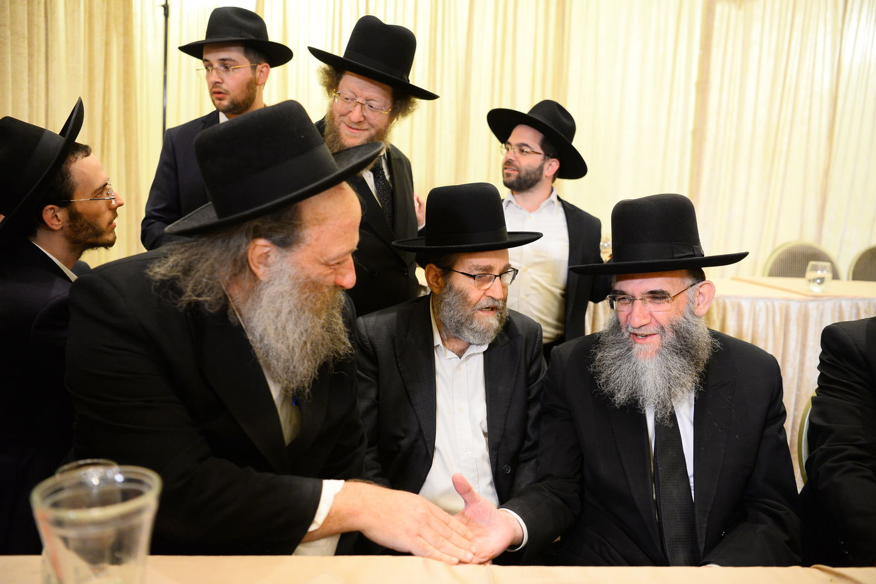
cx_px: 438
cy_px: 292
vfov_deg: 41.1
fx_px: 779
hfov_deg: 58.7
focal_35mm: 32
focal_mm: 32
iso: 2500
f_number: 3.2
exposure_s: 1/160
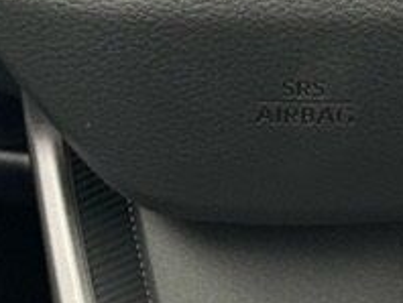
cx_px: 283
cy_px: -242
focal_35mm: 248
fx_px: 2891
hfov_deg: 8.0
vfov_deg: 5.9
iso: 125
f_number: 1.78
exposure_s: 1/60
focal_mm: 6.76
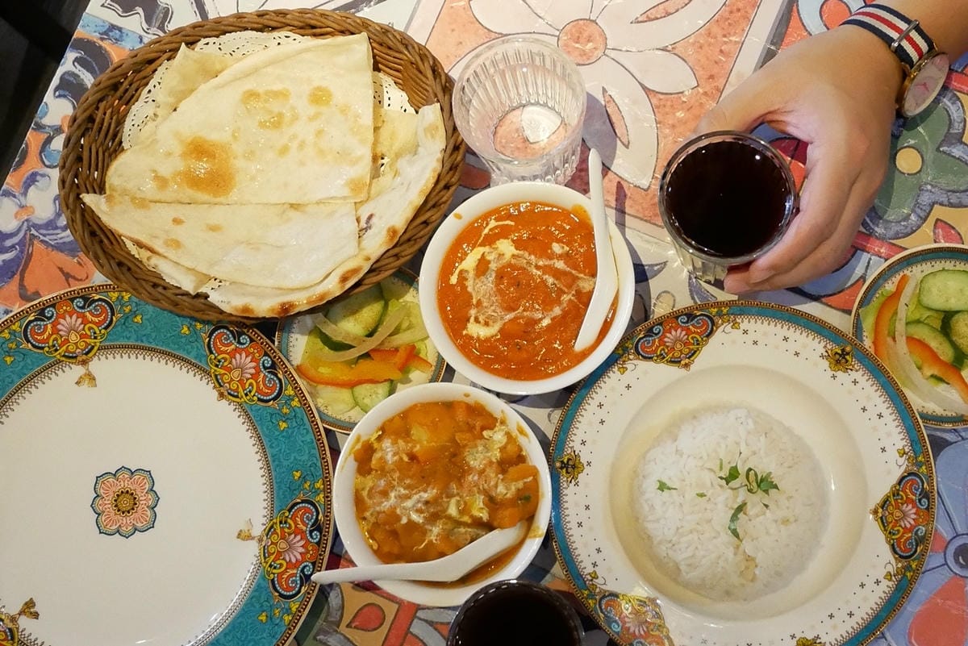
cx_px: 484
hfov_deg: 57.2
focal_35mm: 33
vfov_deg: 40.0
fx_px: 888
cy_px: 323
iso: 3200
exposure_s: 1/60
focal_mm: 16
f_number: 3.9
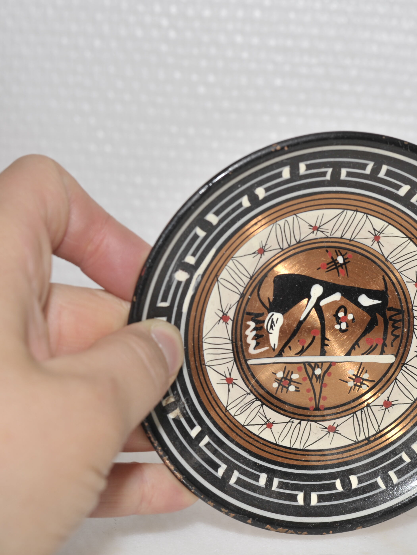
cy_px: 277
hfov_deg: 20.1
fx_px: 1172
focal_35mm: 73
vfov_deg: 26.7
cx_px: 273
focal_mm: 50
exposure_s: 1/60
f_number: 7.1
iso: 200
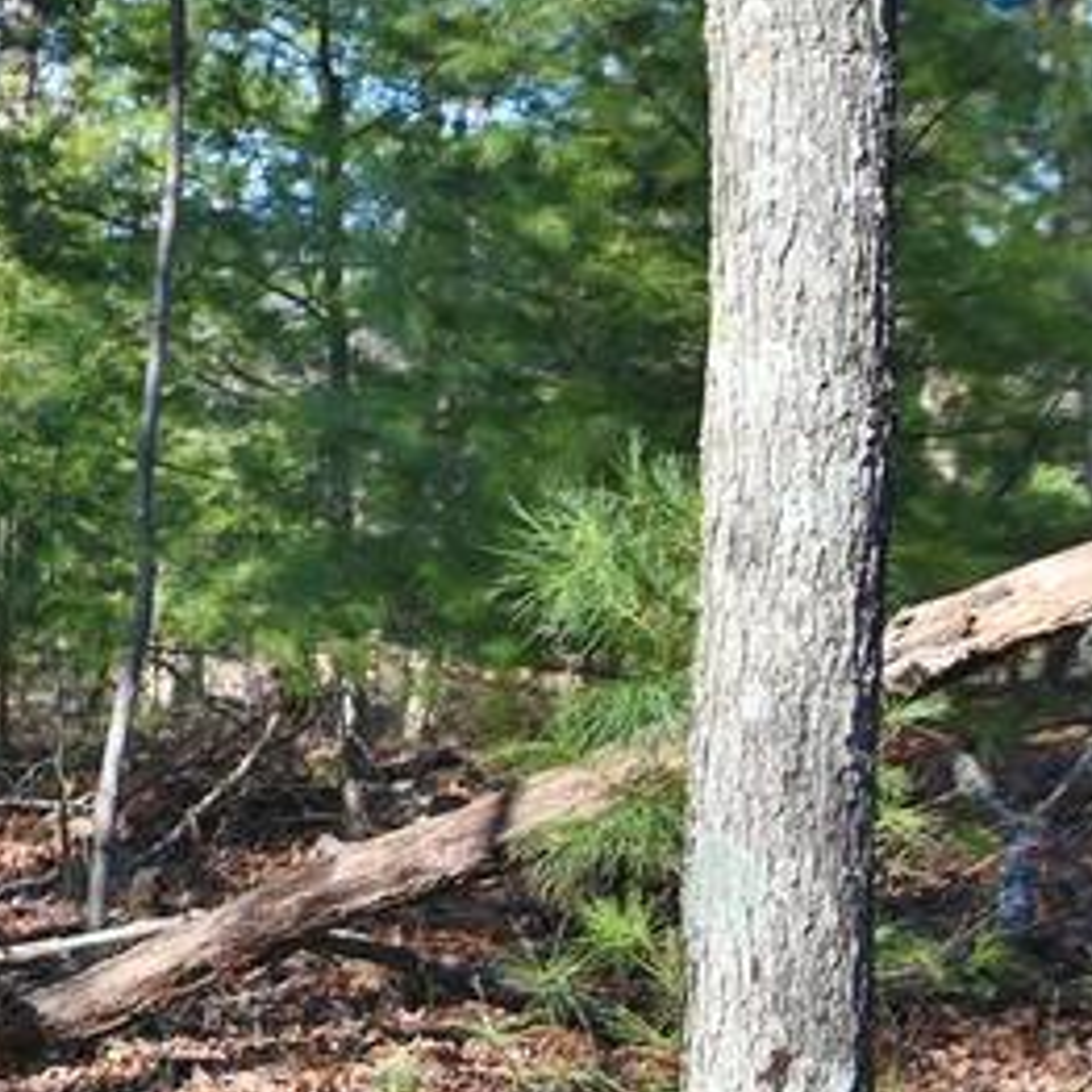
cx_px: -1630
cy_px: 292
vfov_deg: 15.5
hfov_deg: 12.1
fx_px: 3997
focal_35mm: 112
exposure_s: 1/250
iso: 110
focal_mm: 24
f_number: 5.6
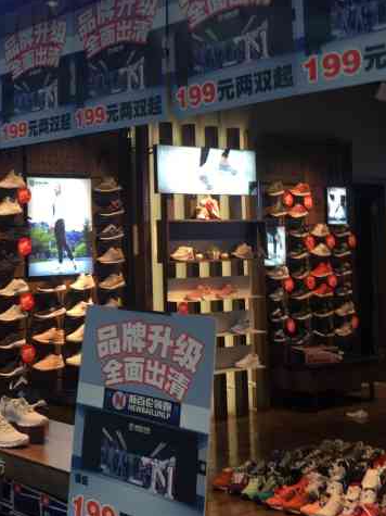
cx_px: 12
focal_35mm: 57
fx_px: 848
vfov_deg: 33.7
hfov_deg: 24.6
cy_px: 209
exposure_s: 1/50
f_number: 2.2
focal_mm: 4.15
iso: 25
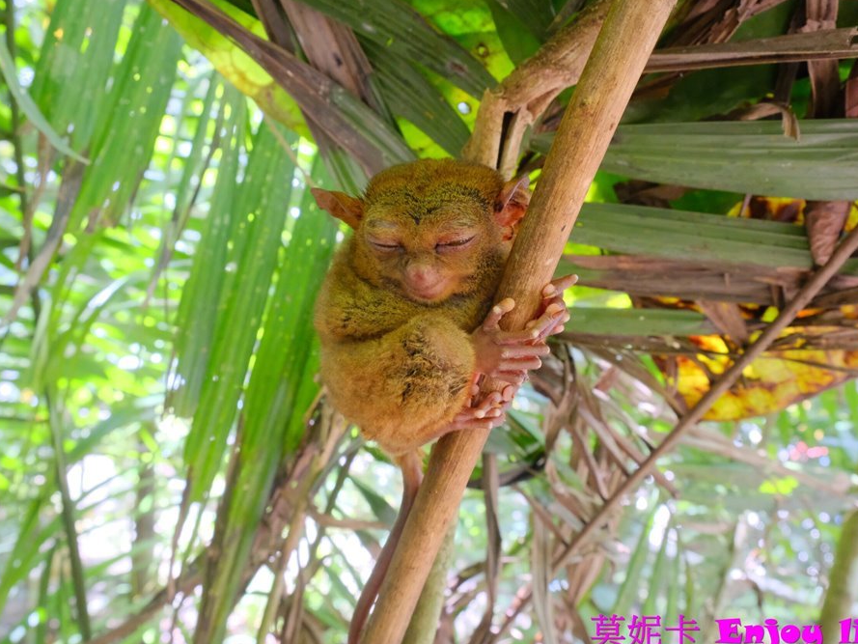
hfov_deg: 58.3
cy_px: 326
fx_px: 768
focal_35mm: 31
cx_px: 422
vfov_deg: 45.5
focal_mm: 18.8
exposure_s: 1/60
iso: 6400
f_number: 7.1
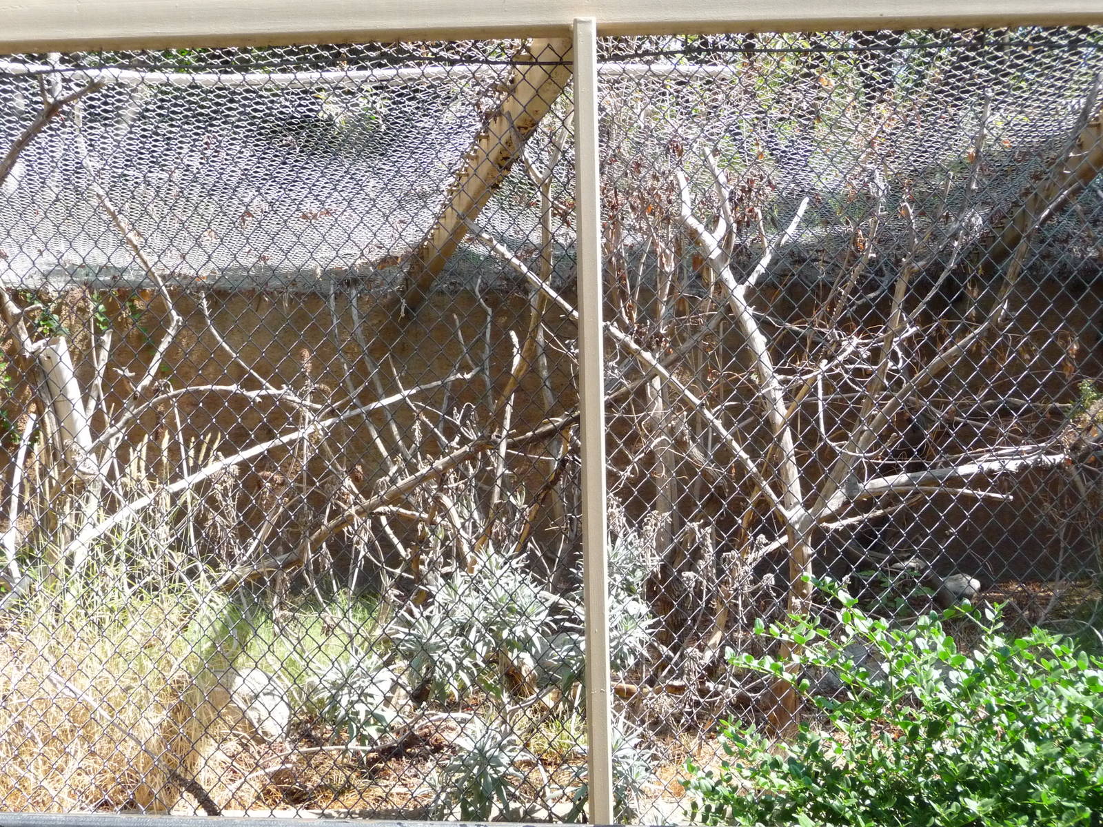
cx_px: 552
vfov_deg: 32.2
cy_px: 414
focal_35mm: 45
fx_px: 1434
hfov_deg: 42.1
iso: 400
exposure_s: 1/500
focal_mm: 7.6
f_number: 4.1
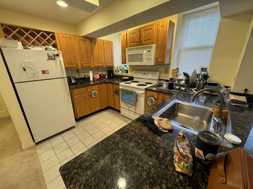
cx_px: 126
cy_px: 94
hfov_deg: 102.1
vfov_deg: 85.7
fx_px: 102
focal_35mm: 14
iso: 250
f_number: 2.2
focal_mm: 2.22
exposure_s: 1/60
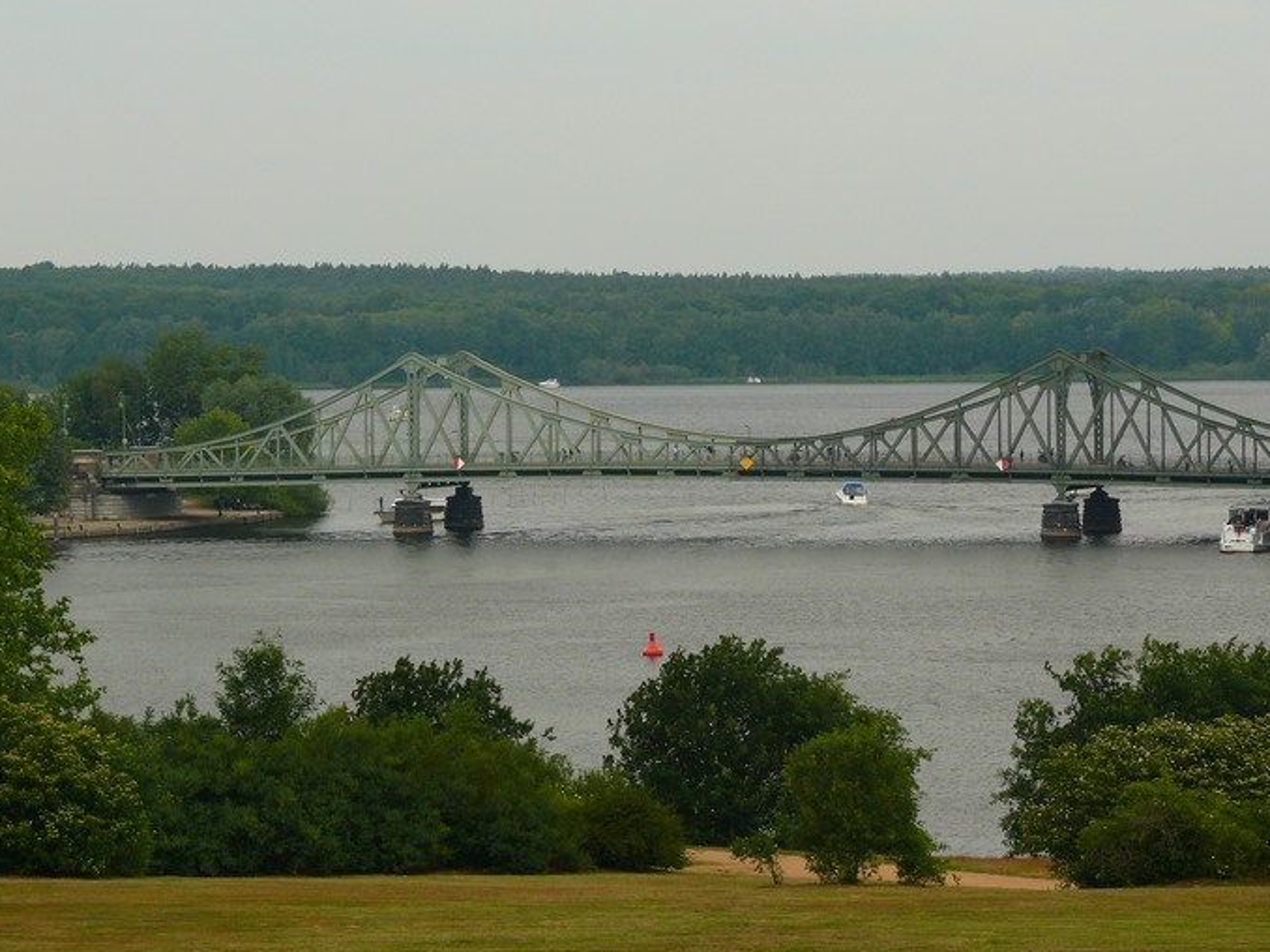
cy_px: 446
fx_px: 5758
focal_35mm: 157
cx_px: 631
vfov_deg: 9.4
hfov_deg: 12.6
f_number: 5
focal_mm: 30
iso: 100
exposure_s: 1/200
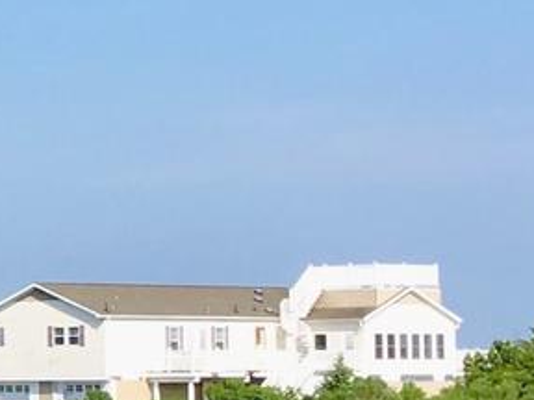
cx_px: -577
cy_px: 364
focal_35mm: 145
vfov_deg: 10.2
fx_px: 2237
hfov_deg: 11.9
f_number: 2.2
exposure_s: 1/1374
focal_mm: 4.15
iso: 25
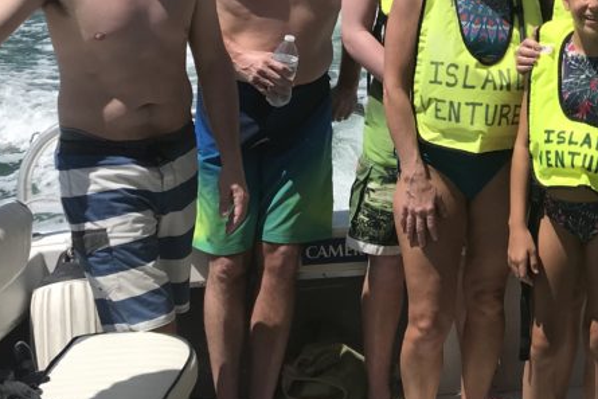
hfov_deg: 28.8
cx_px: 547
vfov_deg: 19.8
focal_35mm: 67
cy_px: 20
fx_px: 1113
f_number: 1.8
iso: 20
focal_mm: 3.99
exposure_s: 1/4367
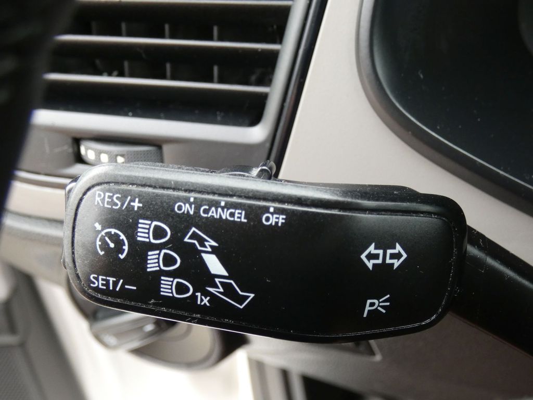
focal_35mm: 55
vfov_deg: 26.6
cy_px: 200
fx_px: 847
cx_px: 266
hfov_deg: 34.9
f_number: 4
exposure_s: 1/80
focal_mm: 9.9
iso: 400
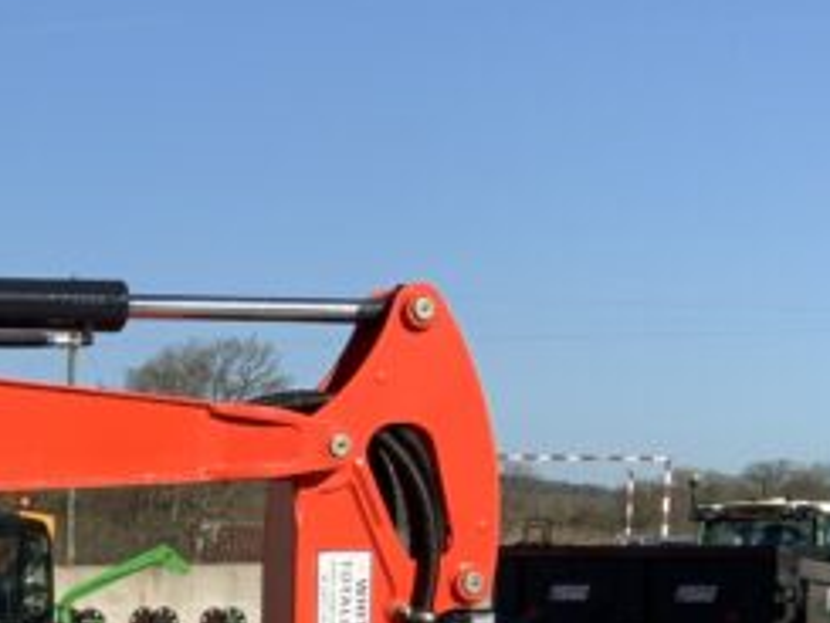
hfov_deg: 14.4
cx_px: -657
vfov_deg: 11.9
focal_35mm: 121
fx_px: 2903
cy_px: 792
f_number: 1.8
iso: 20
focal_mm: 3
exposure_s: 1/2058
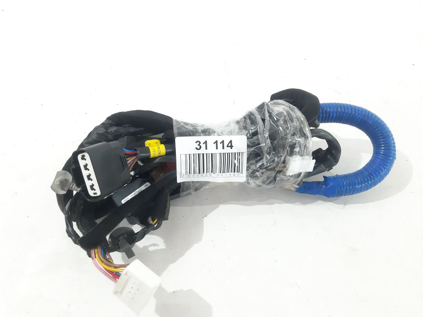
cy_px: 158
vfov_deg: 51.3
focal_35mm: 27
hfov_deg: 65.3
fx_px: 330
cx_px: 212
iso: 250
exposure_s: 1/50
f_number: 1.7
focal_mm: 3.93
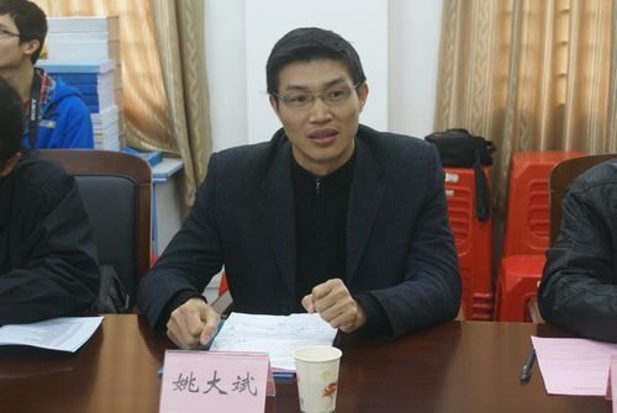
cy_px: 206
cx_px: 308
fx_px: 1159
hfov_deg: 29.8
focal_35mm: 68
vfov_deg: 20.2
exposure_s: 1/10
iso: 400
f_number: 5.6
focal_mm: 45
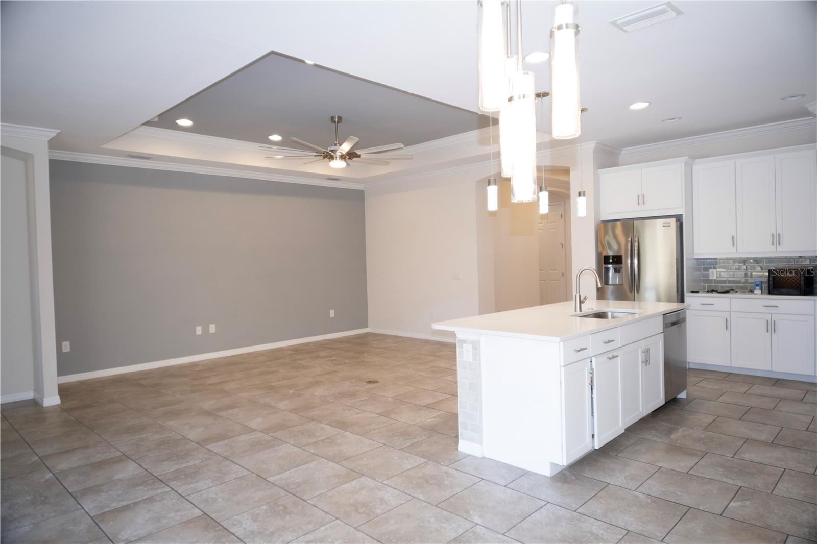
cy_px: 272
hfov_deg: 81.2
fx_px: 476
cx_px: 408
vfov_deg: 59.5
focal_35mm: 21
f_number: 3.5
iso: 500
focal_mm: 14
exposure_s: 1/60
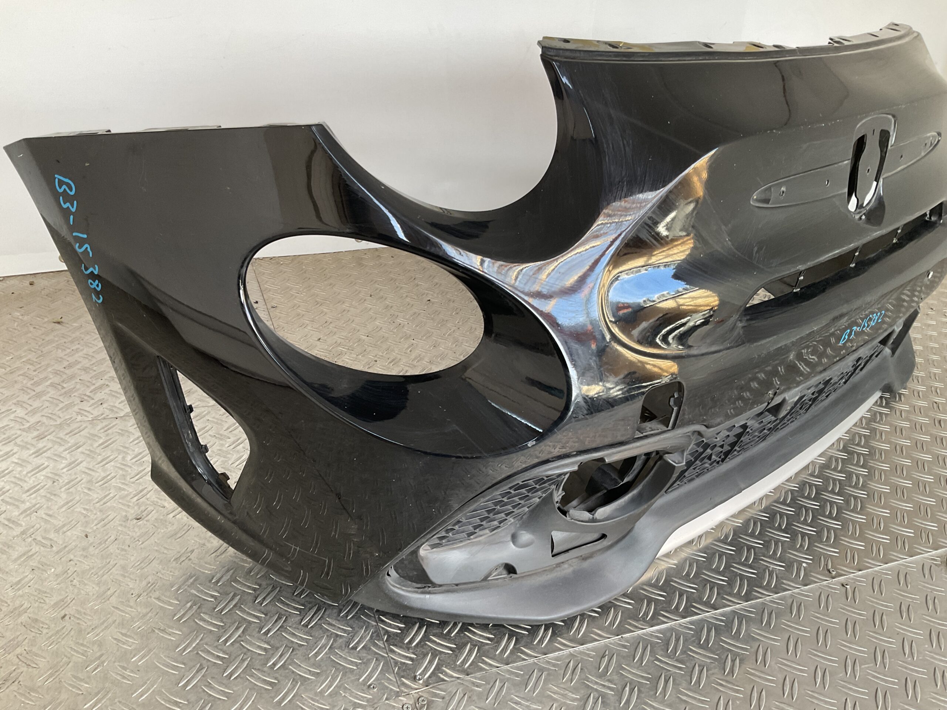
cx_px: 474
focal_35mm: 29
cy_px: 355
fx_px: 793
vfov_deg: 48.2
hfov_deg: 61.7
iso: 64
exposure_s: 1/100
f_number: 1.8
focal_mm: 3
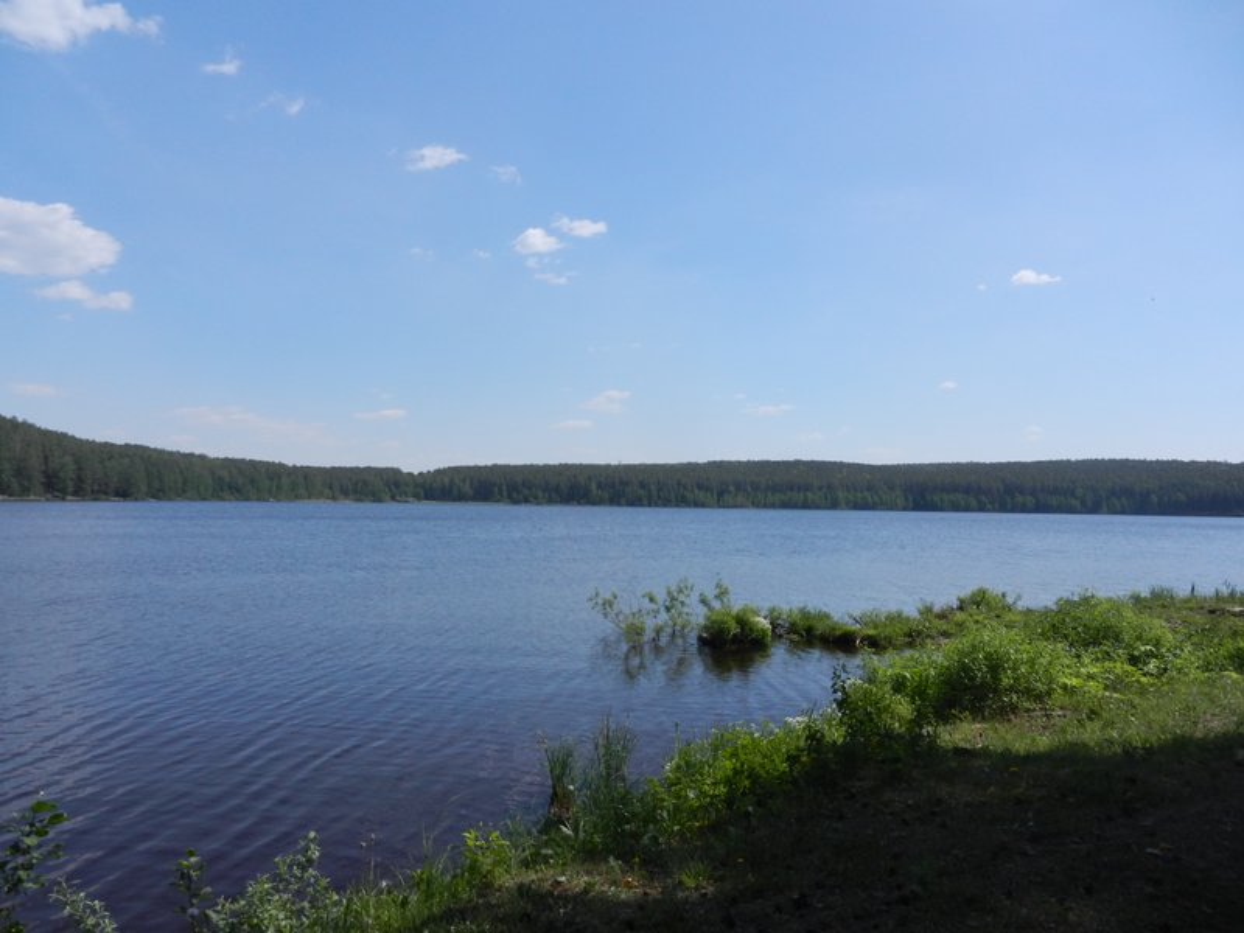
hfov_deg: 69.4
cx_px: 622
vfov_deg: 54.9
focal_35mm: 25
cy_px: 466
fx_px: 898
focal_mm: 4.5
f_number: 7
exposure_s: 1/640
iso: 160
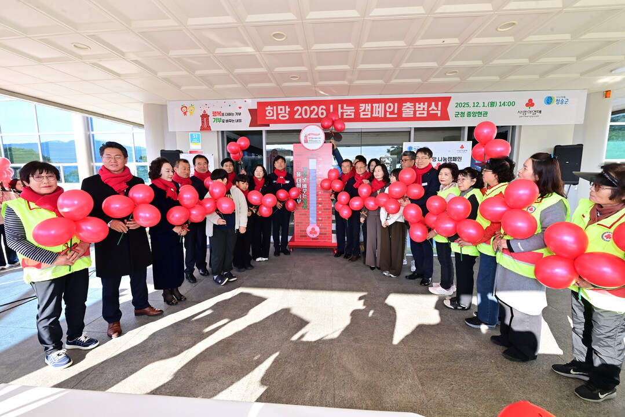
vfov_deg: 81.2
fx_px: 243
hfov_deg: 104.3
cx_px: 312
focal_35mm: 14
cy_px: 208
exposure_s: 1/250
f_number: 9
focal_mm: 14
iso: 800
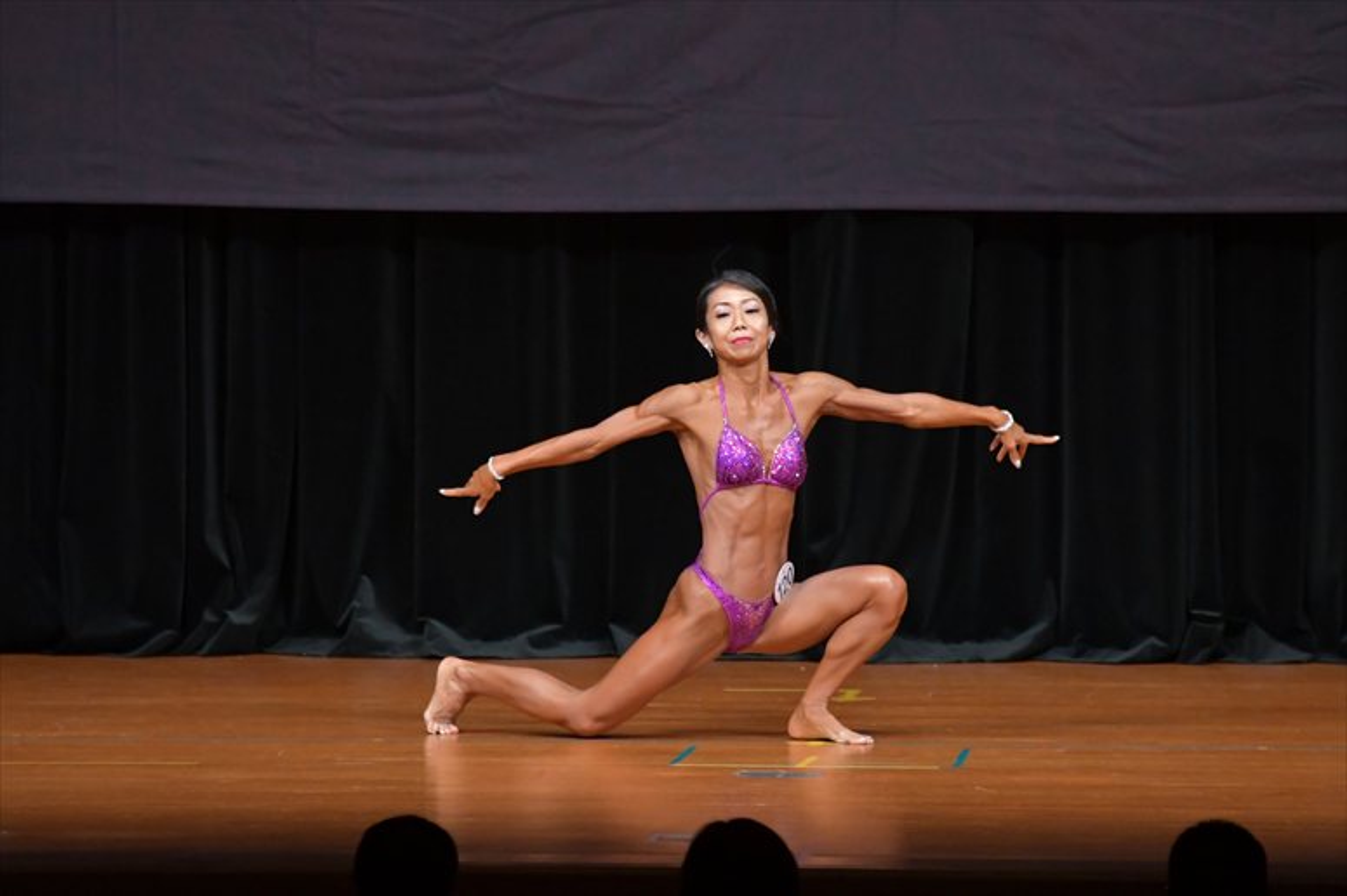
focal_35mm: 285
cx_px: 674
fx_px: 10659
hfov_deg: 7.2
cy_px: 448
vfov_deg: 4.8
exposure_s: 1/400
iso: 4000
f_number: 5.6
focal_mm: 190
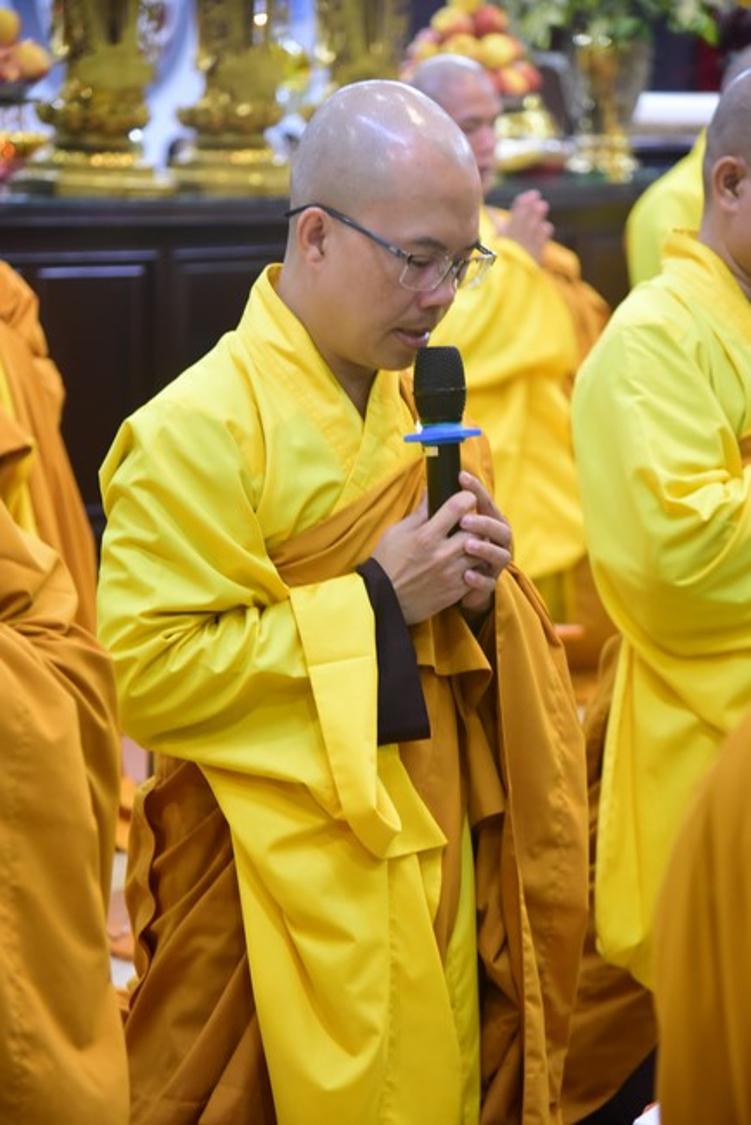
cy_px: 562
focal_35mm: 92
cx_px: 376
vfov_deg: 22.1
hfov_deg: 14.9
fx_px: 2876
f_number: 4.5
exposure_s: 1/30
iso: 3200
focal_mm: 92
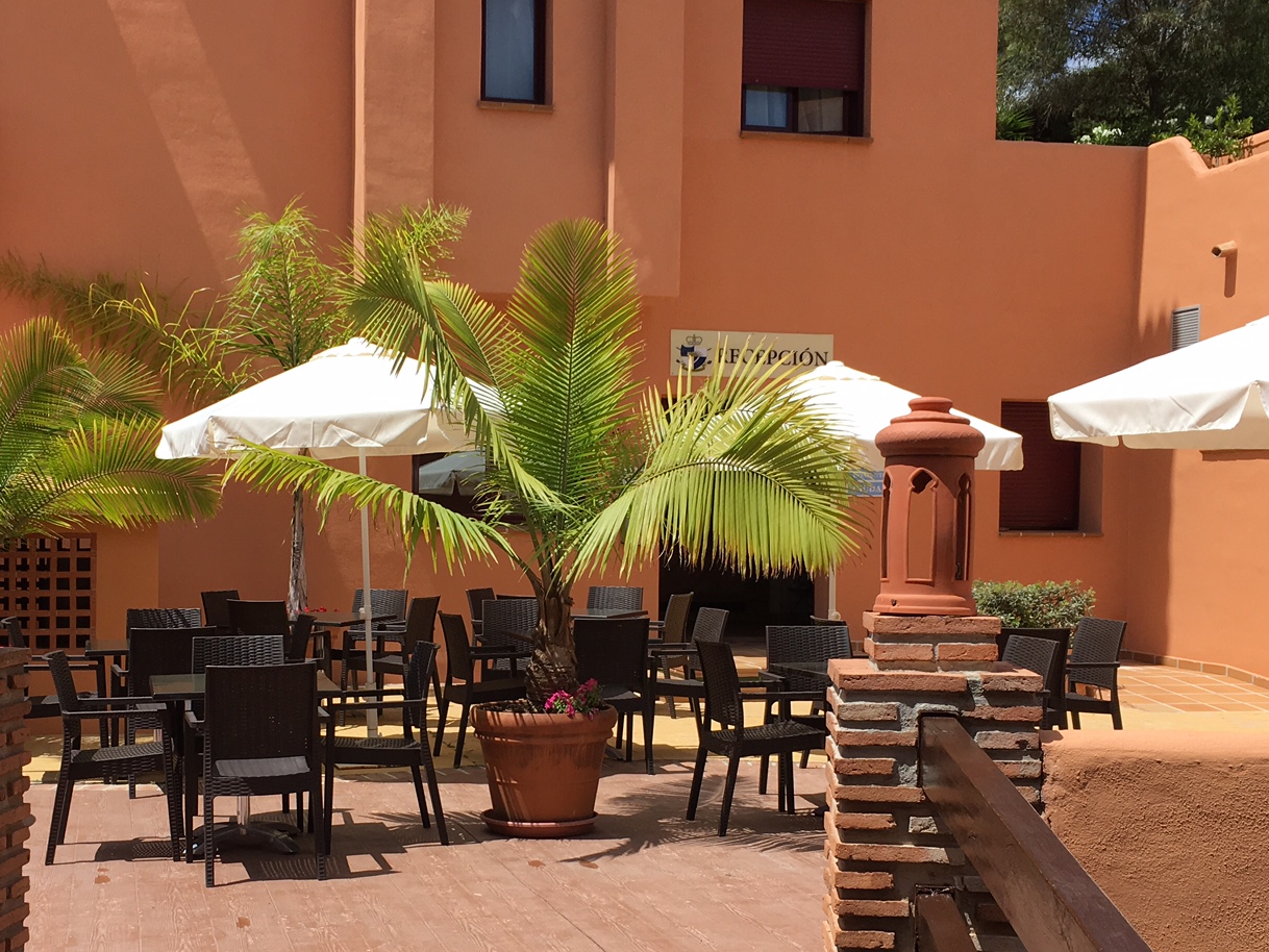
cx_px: 521
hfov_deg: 39.5
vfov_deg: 30.2
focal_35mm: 48
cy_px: 583
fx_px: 1760
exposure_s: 1/1637
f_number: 2.2
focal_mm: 4.15
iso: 25
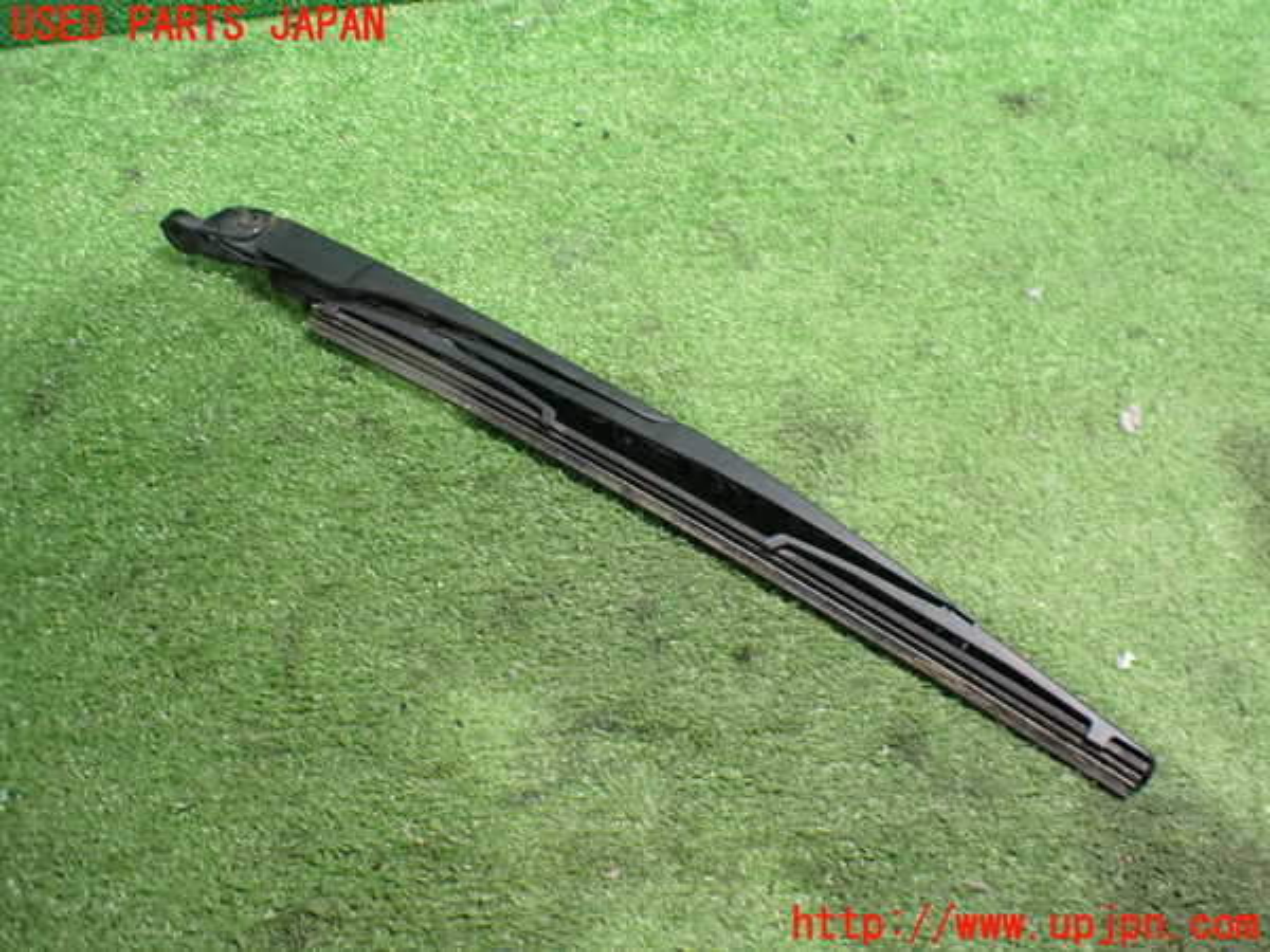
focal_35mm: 30
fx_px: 1101
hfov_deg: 60.0
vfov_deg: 46.8
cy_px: 476
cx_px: 635
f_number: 2.3
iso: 800
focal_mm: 5.4
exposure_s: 1/30
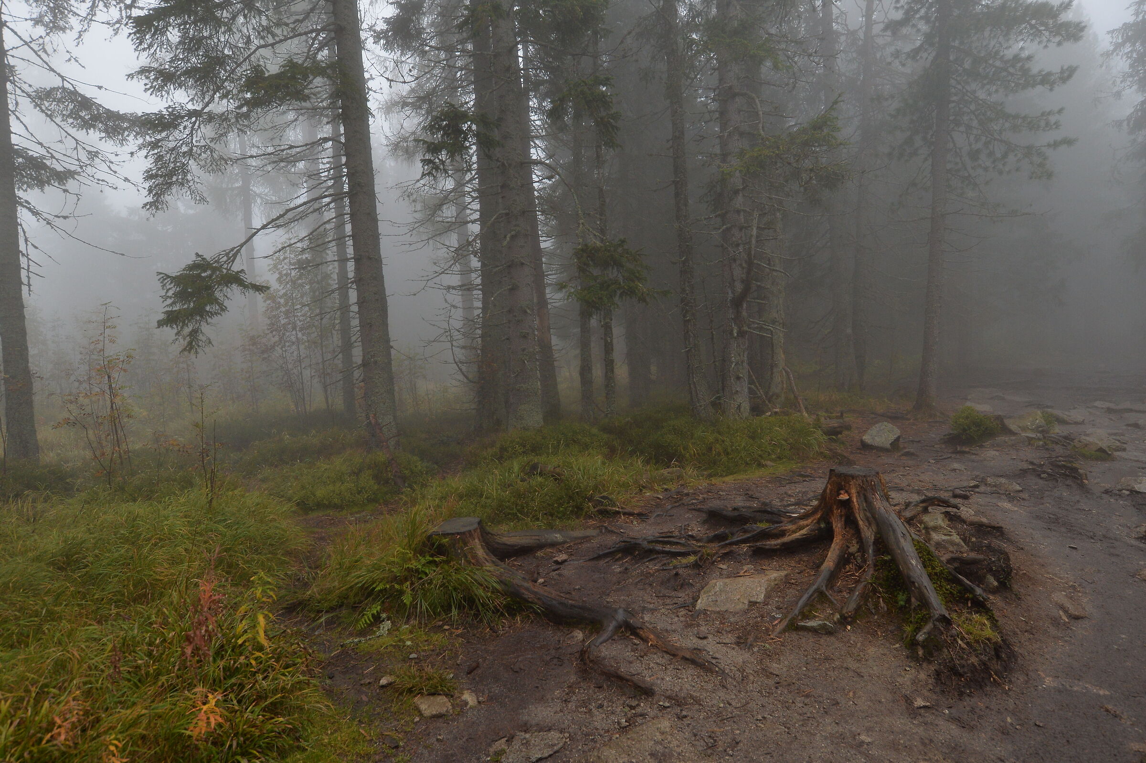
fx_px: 668
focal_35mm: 21
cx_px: 573
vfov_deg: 59.4
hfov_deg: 81.2
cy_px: 382
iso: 1250
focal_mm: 21
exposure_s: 1/160
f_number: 5.6
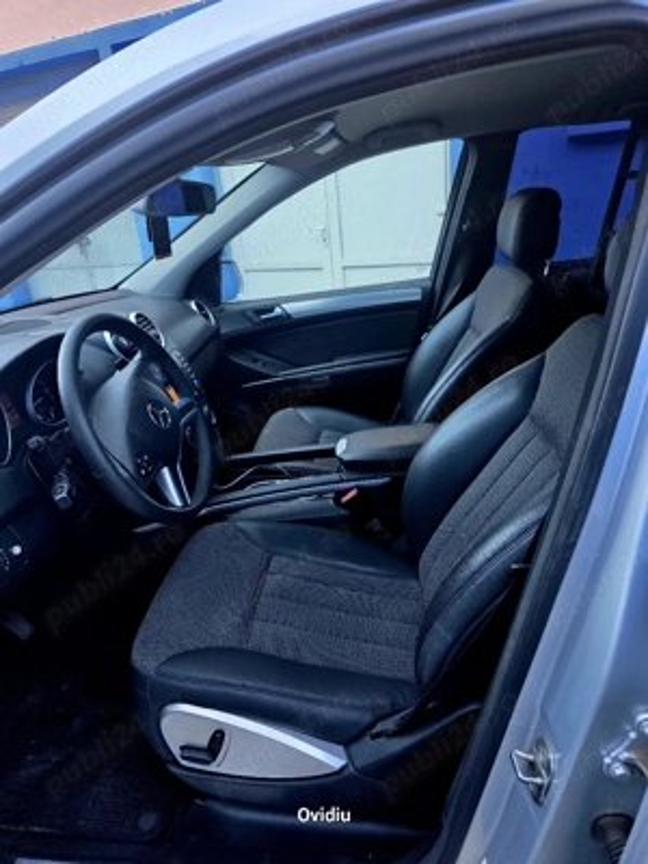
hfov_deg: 58.9
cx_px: 324
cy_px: 432
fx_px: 574
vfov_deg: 73.9
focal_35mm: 23
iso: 160
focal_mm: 6.3
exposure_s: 1/182
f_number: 1.7
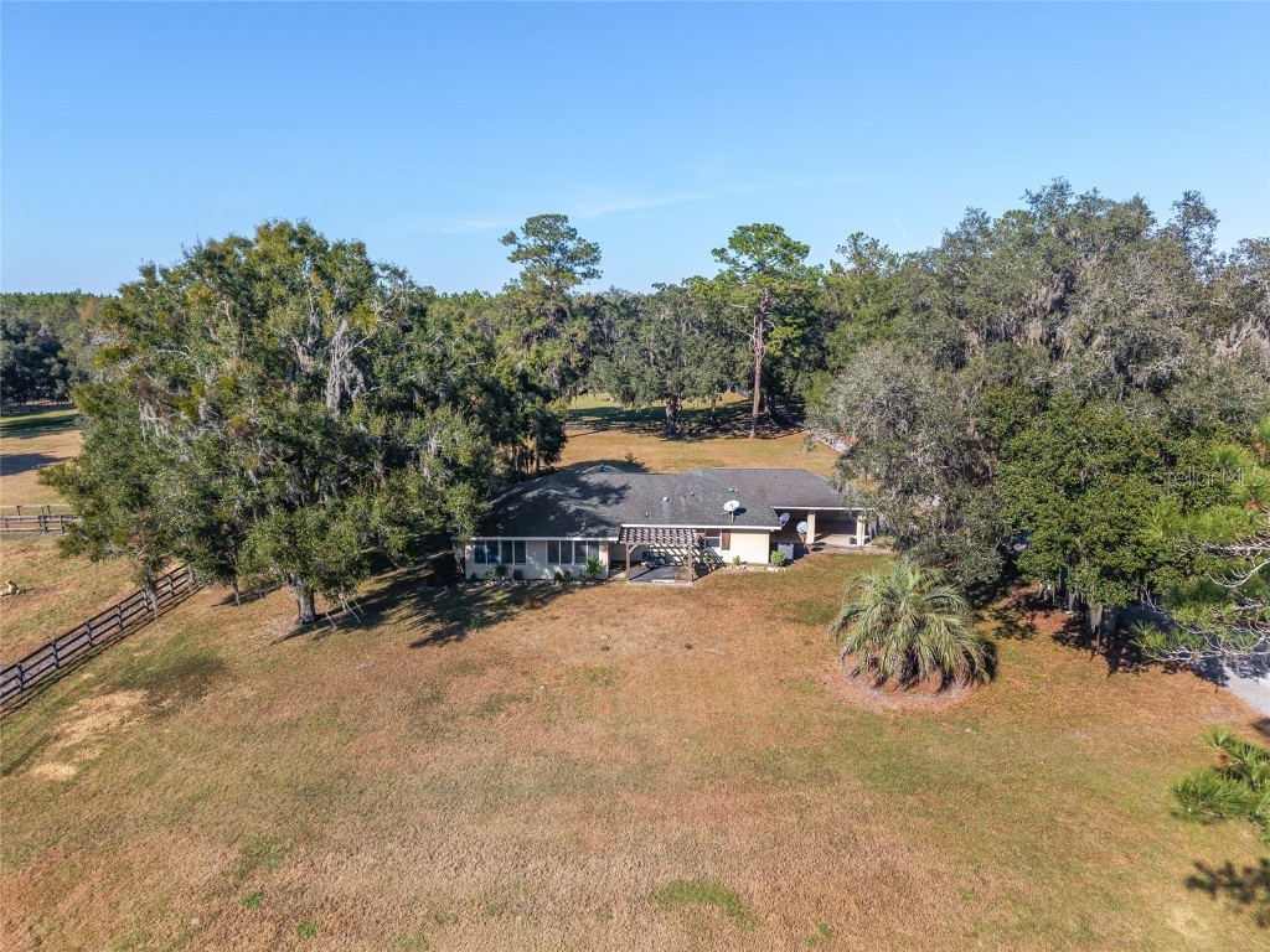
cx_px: 635
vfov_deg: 56.8
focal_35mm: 24
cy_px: 476
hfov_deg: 71.6
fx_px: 881
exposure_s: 1/2500
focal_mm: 8.67
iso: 150
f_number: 1.8
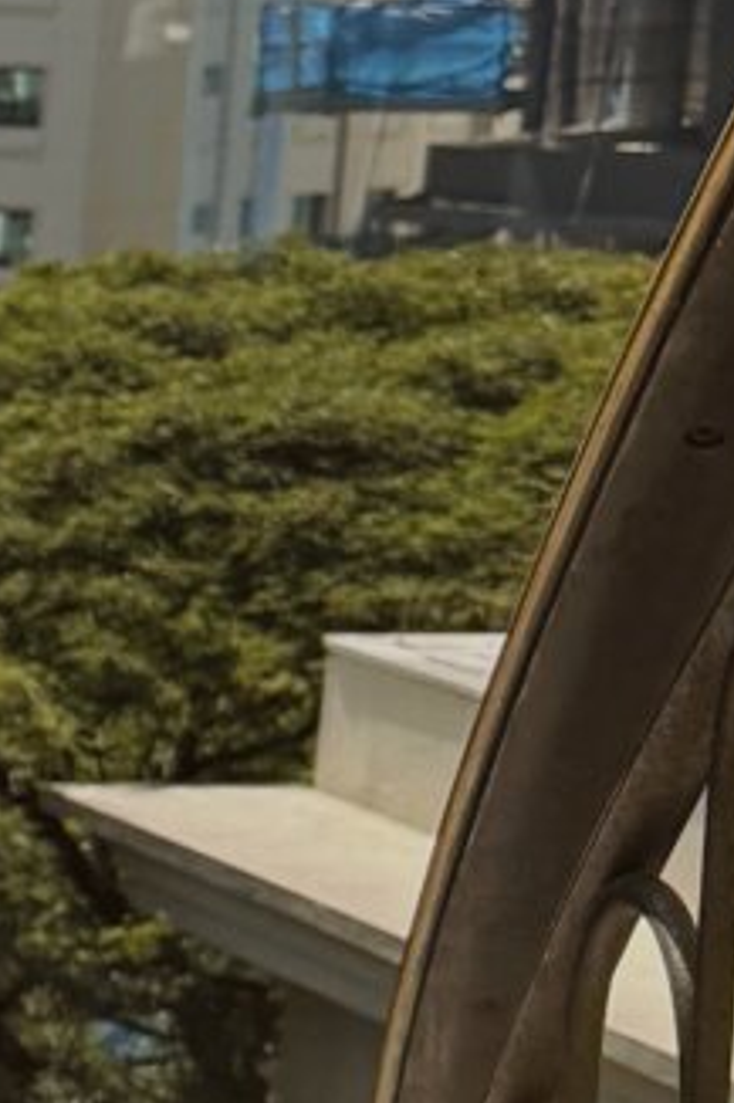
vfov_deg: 10.5
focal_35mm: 196
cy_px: 954
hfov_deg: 6.1
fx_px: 6000
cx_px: -1982
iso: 100
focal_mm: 6.76
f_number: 1.78
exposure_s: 1/4167
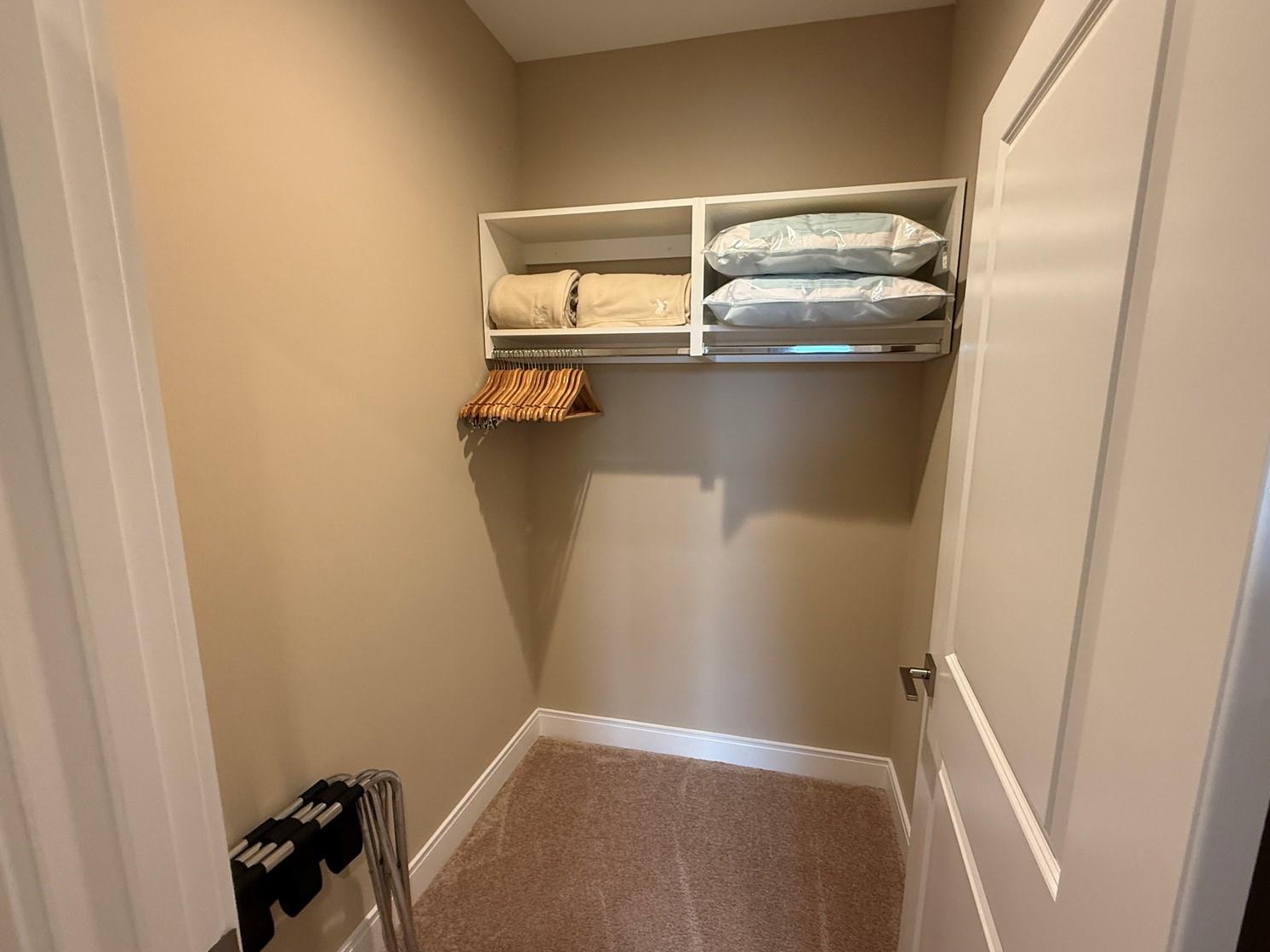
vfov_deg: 81.7
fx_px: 550
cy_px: 494
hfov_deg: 98.1
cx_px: 668
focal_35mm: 15
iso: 320
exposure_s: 1/60
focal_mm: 2.22
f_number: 2.2
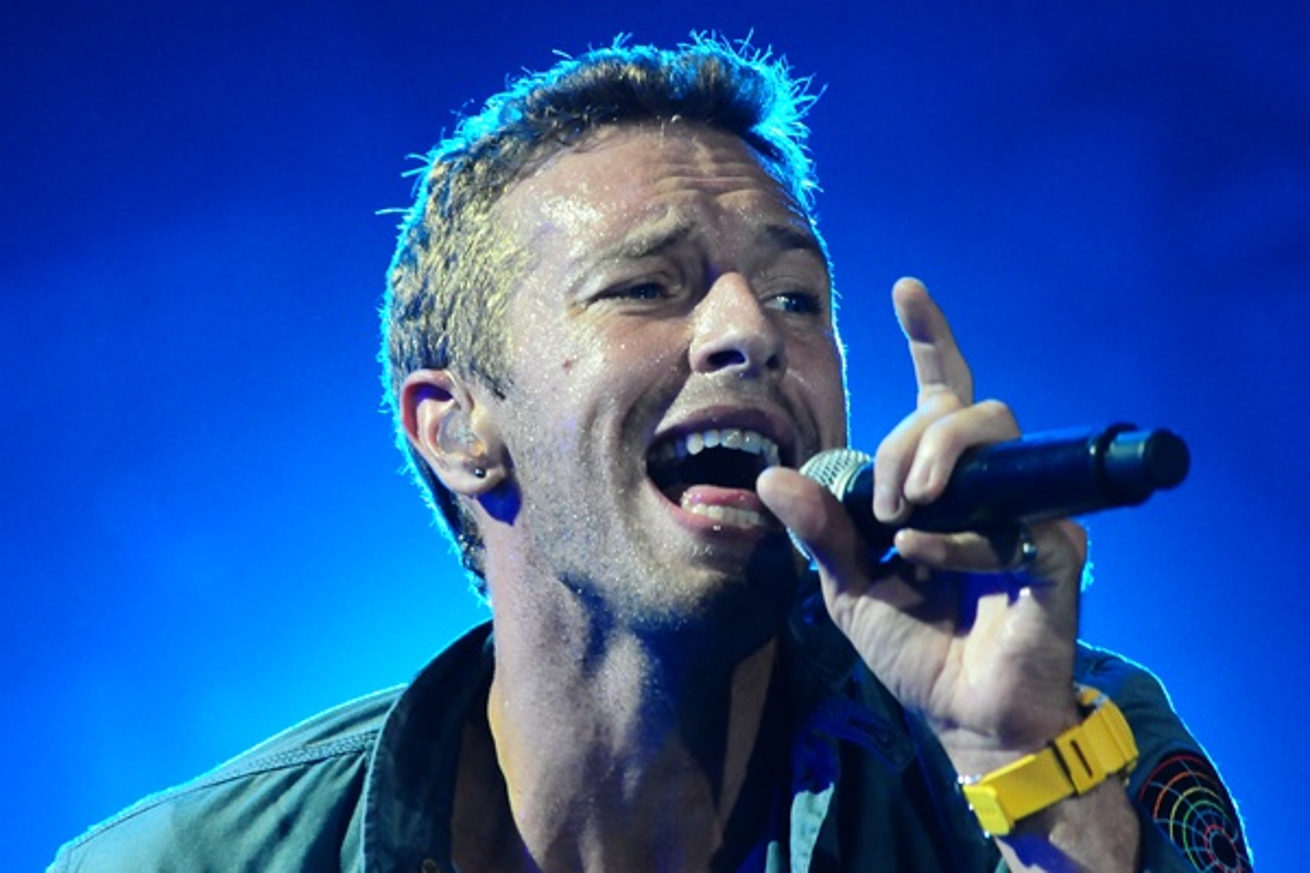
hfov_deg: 6.9
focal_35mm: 300
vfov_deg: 4.6
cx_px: 655
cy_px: 436
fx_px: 10916
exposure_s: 1/250
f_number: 5
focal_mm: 200
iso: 2000
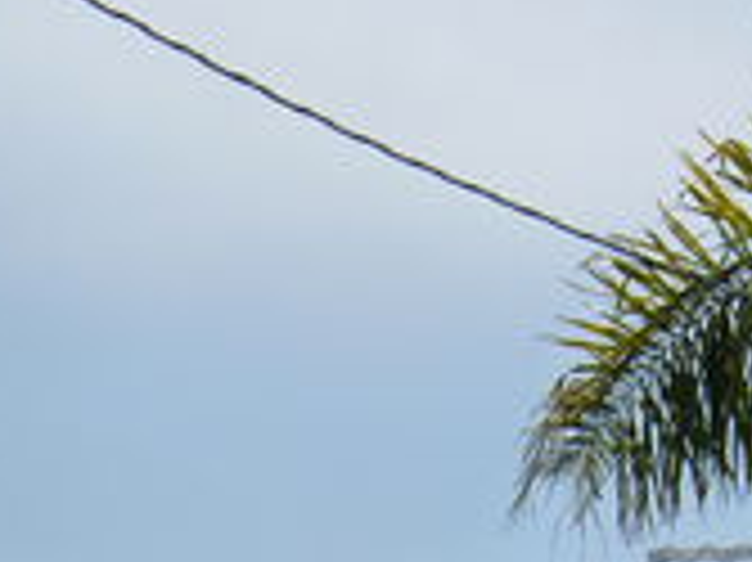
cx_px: 693
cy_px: 198
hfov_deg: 1.7
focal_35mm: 1151
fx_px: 24986
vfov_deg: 1.3
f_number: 6.4
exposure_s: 1/640
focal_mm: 86
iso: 160
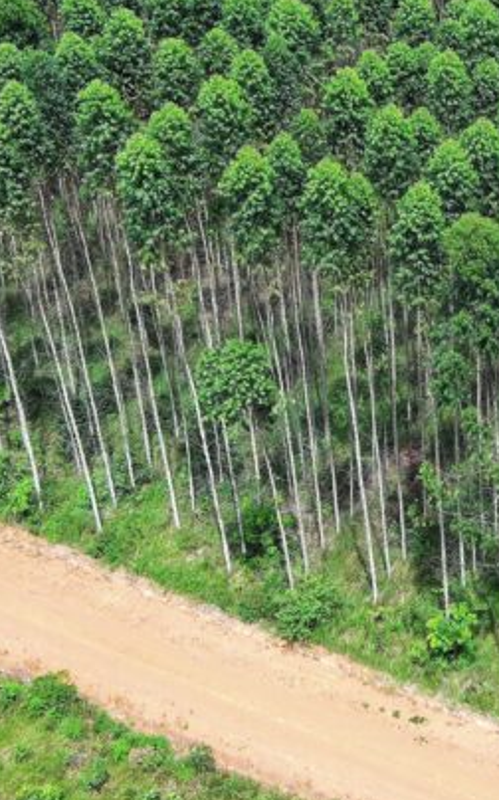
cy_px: 189
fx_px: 1634
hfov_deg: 16.8
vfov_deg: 27.1
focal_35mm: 75
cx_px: 554
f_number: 2.8
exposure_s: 1/461
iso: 100
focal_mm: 10.6
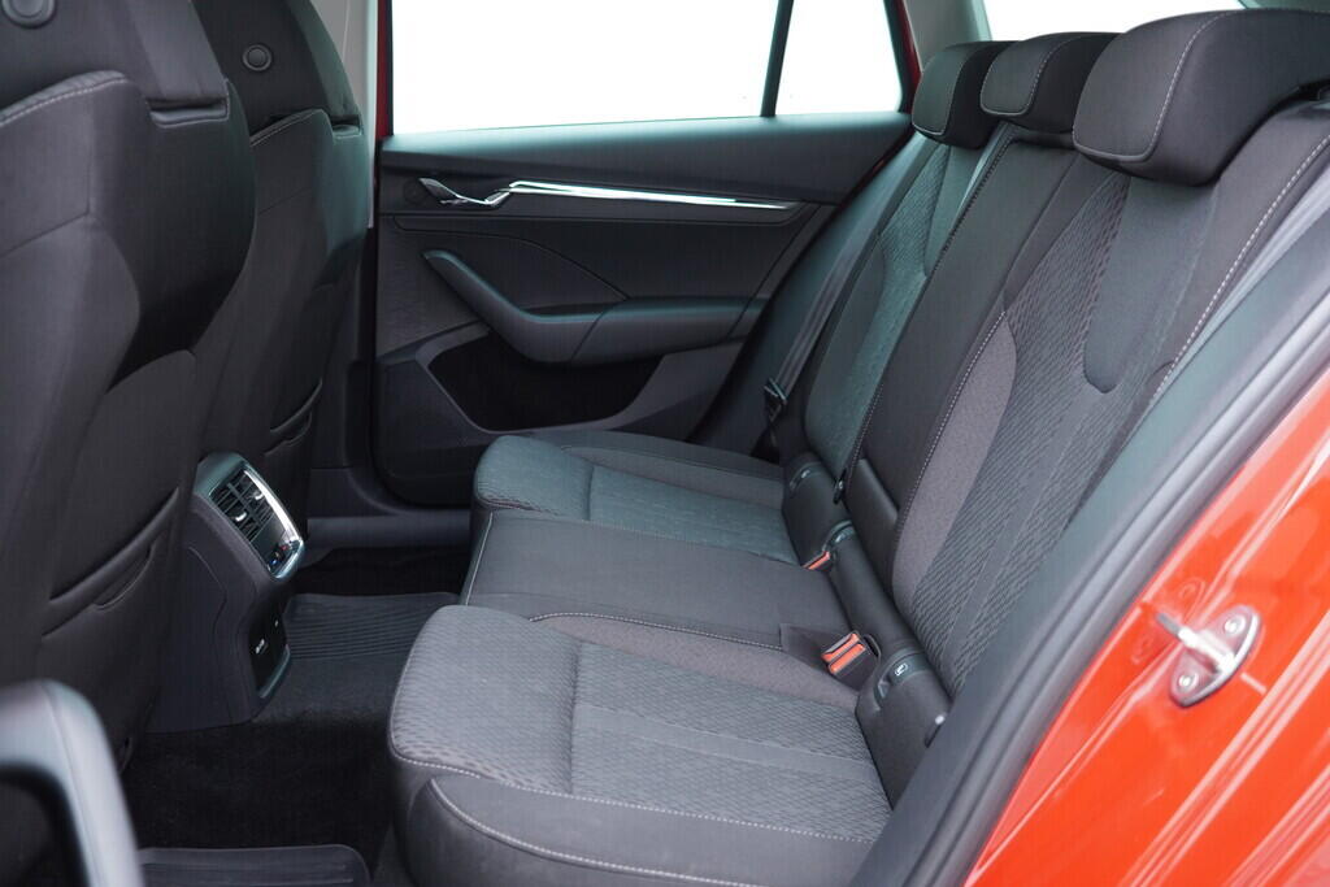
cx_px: 665
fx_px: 1330
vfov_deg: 36.9
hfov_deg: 53.1
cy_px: 444
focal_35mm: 36
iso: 500
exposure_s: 1/40
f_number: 2.8
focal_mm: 24
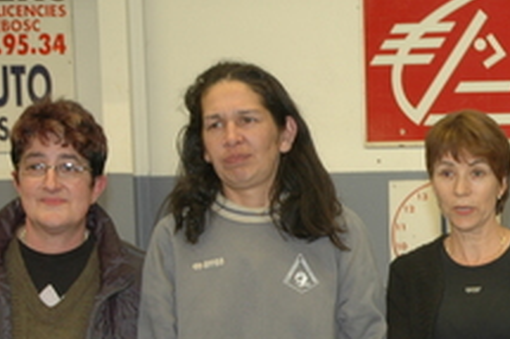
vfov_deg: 10.1
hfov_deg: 14.9
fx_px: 1897
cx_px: 568
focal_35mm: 134
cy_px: 359
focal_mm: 34
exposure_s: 1/13
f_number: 4.2
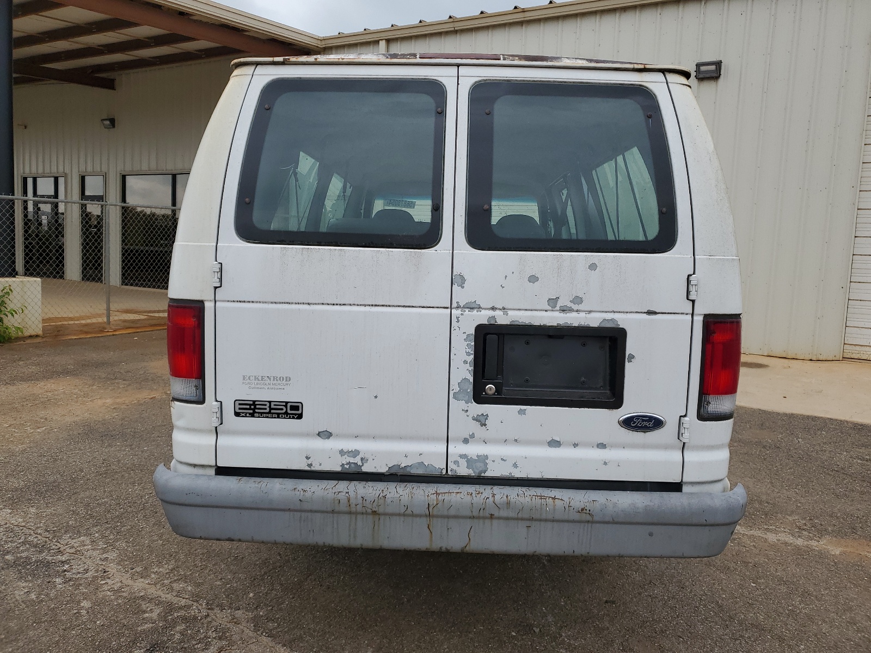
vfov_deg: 53.1
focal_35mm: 26
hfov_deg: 67.3
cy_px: 326
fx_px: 654
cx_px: 436
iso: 50
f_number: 1.5
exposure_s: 1/1667
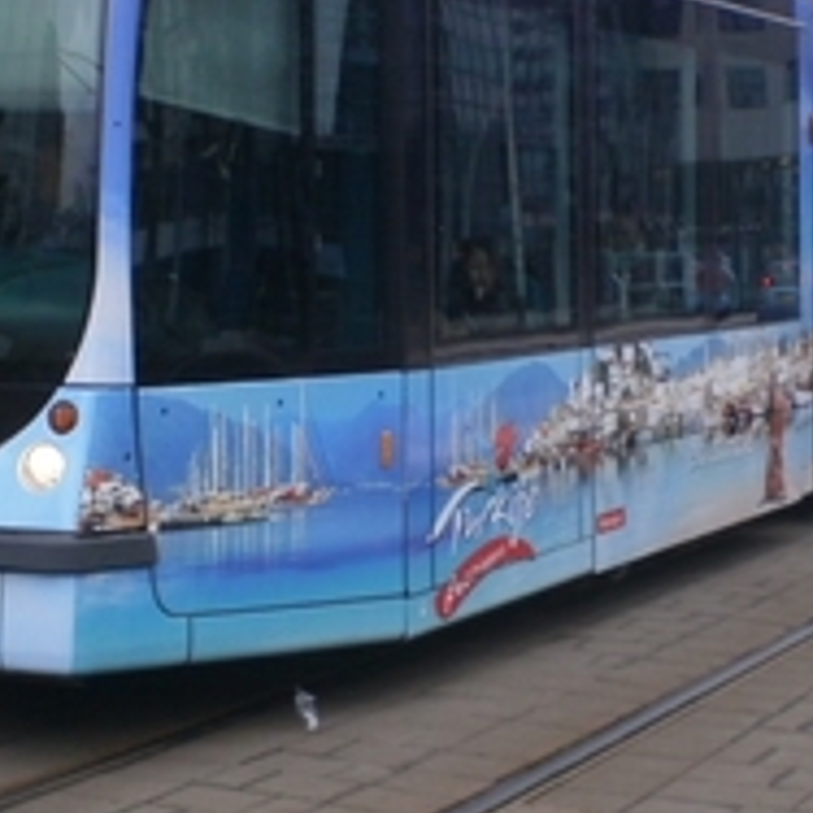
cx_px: 383
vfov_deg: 17.0
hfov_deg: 17.1
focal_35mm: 102
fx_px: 2710
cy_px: 309
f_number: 4.6
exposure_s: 1/160
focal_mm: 6.3
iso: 100
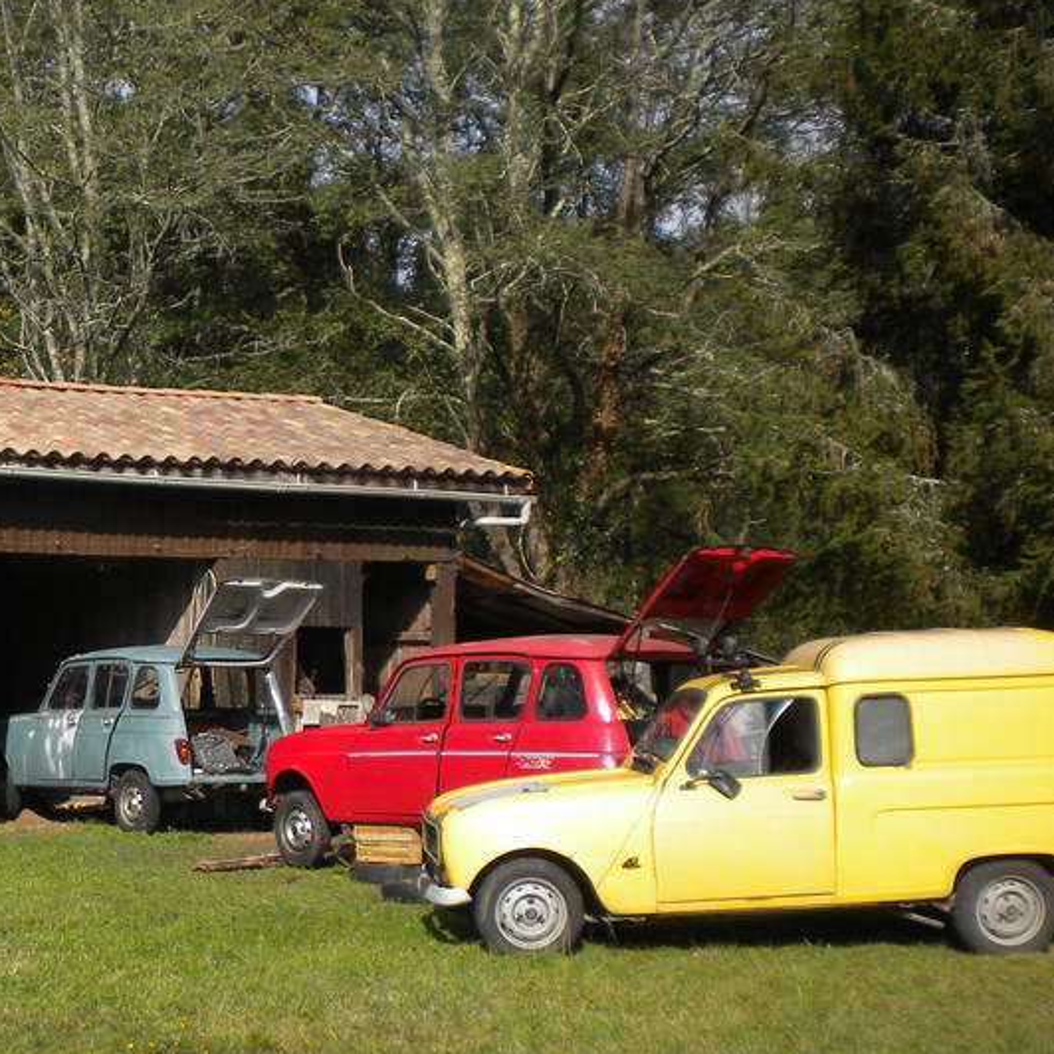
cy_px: 660
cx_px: 1
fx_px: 2136
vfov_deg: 27.6
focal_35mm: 62
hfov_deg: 26.3
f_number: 4.6
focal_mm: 6.3
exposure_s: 1/683
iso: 80
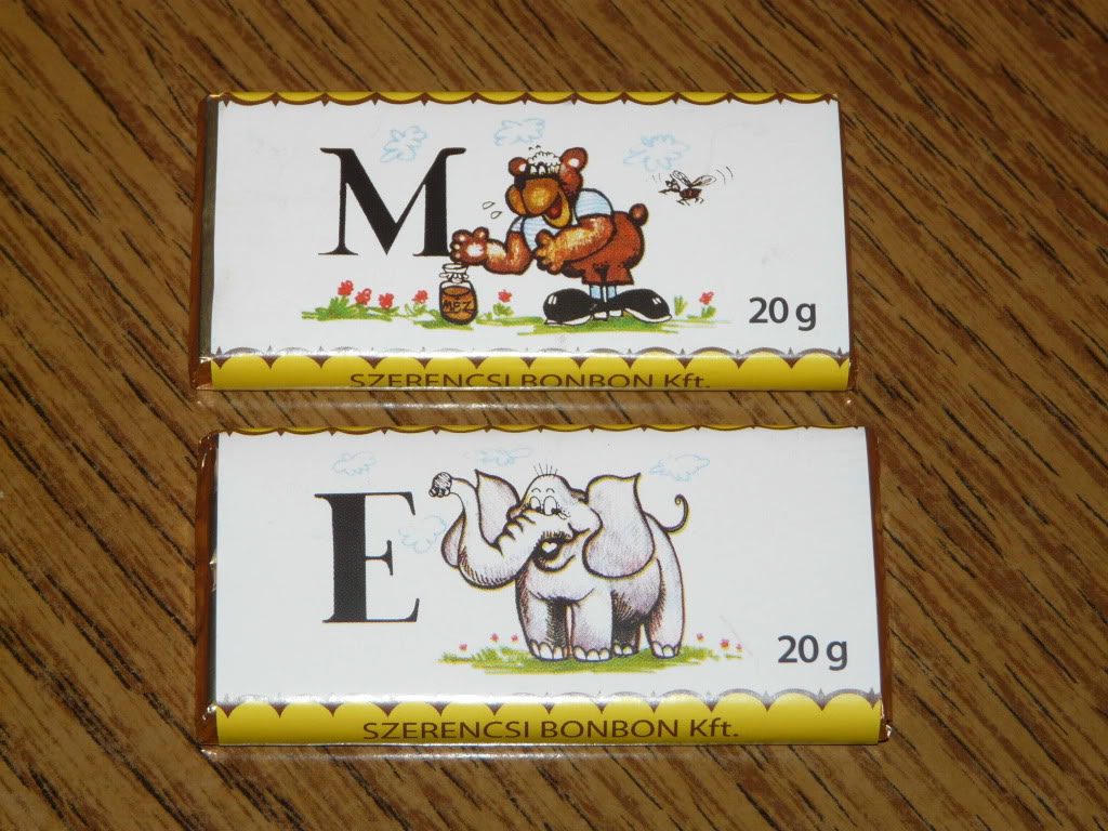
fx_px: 3841
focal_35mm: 120
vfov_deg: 12.3
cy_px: 416
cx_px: 554
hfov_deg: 16.4
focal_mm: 19.7
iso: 100
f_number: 3.6
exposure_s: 1/60
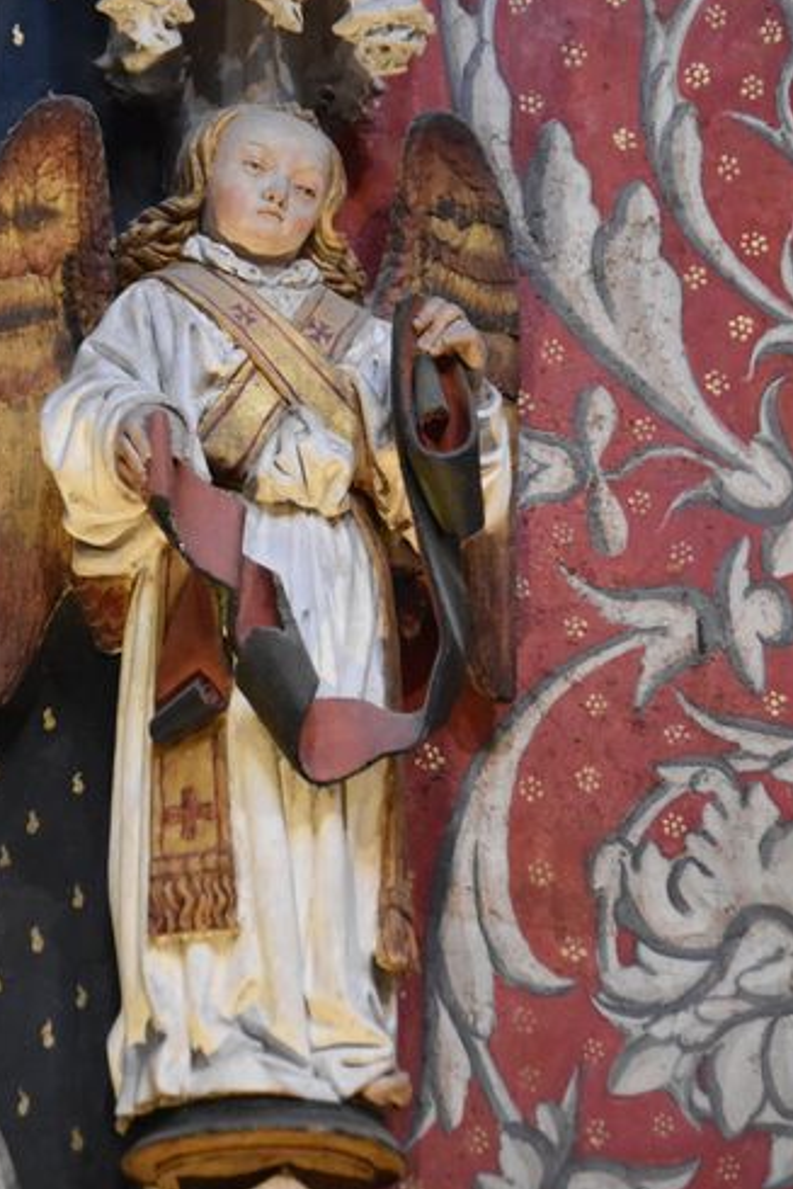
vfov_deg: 10.1
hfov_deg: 6.7
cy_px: 505
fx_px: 6726
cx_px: 319
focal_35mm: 204
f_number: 4.5
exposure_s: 1/125
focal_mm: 95
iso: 5600
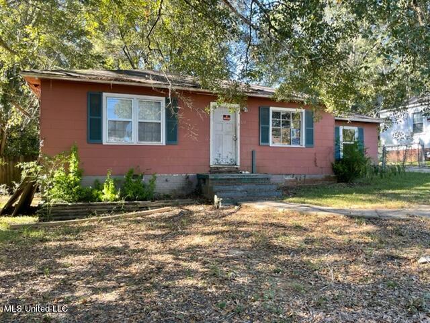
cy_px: 162
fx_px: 323
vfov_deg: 53.1
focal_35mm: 26
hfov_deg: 67.3
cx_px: 215
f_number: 1.6
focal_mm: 4.2
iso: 40
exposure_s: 1/121
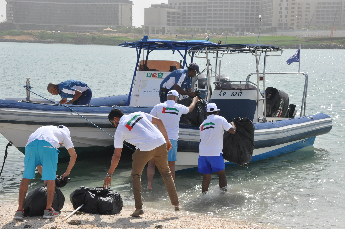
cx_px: 172
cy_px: 116
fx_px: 708
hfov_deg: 27.4
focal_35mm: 74
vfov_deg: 18.4
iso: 800
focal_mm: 48
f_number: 14
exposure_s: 1/800
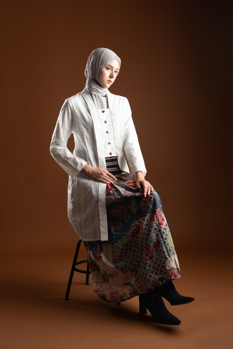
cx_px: 116
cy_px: 174
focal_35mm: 45
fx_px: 437
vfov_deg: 43.6
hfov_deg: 29.9
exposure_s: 1/160
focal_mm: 45
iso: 100
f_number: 8
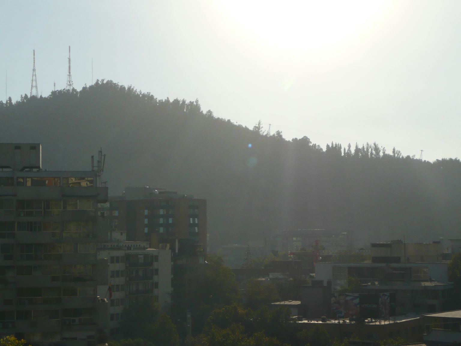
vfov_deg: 18.4
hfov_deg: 24.4
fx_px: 1065
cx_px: 230
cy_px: 173
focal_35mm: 80
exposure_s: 1/320
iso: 100
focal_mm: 11
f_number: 11
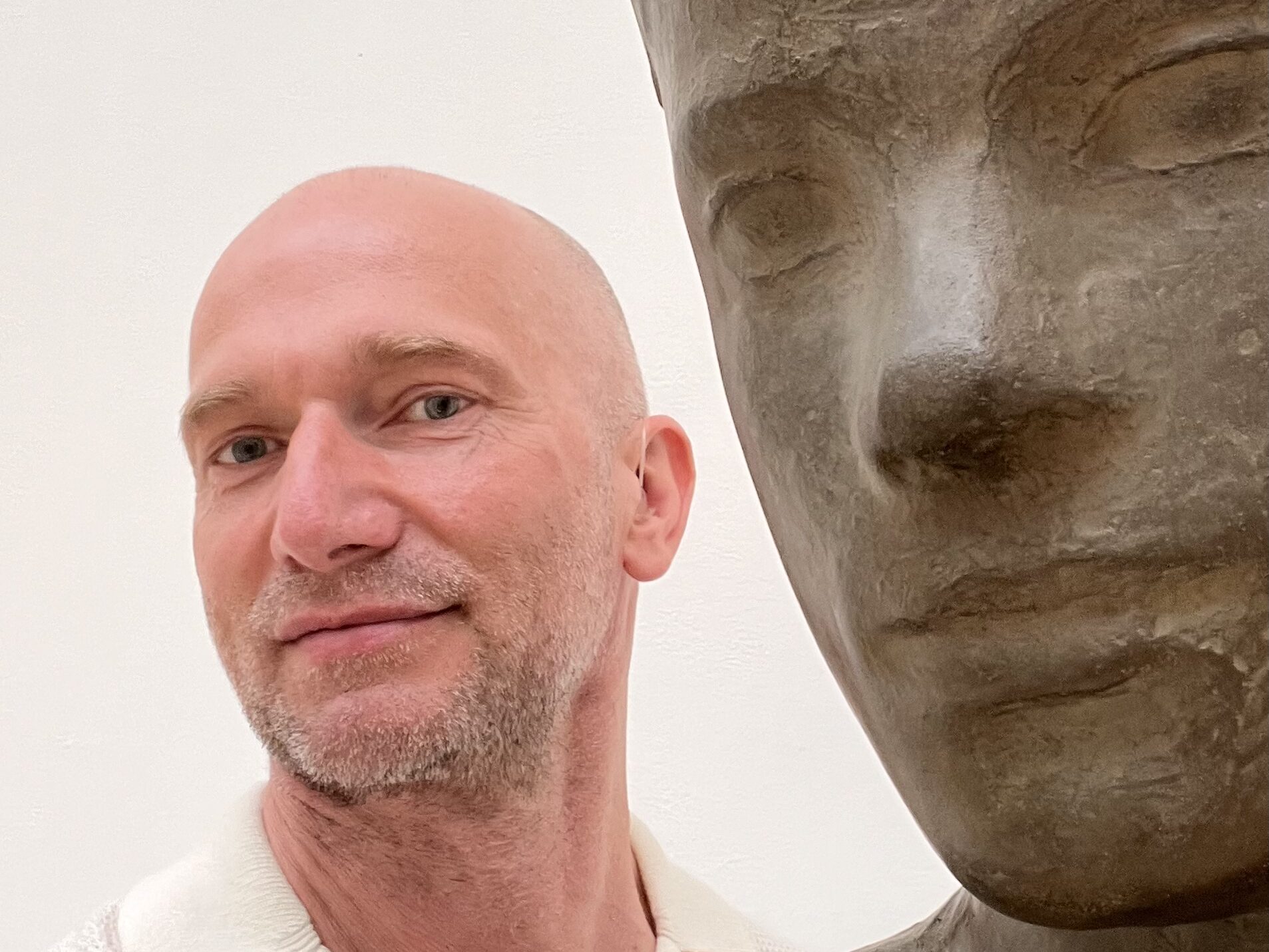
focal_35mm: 30
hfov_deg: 60.0
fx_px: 1100
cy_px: 476
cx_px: 634
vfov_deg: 46.8
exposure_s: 1/50
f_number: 2.2
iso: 125
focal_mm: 2.71
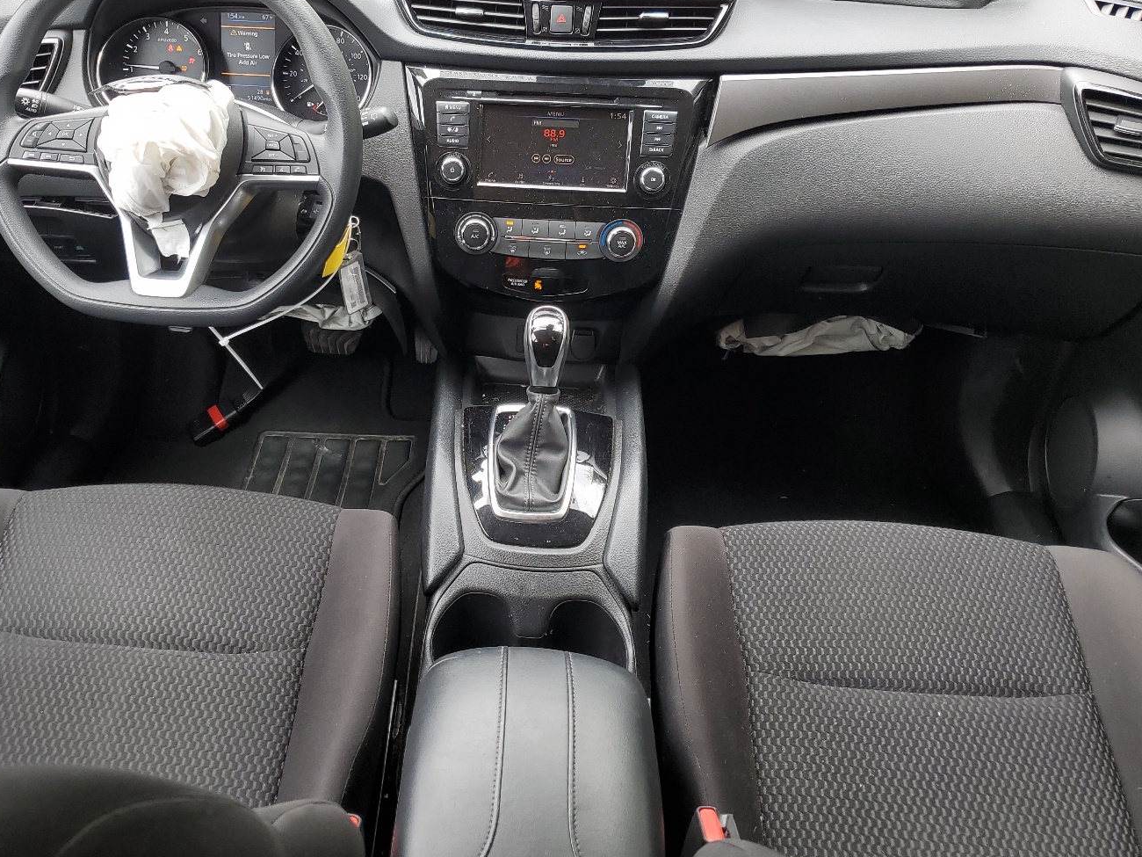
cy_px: 365
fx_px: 1056
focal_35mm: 32
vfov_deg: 44.0
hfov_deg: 56.5
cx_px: 467
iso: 50
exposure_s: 1/123
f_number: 1.5
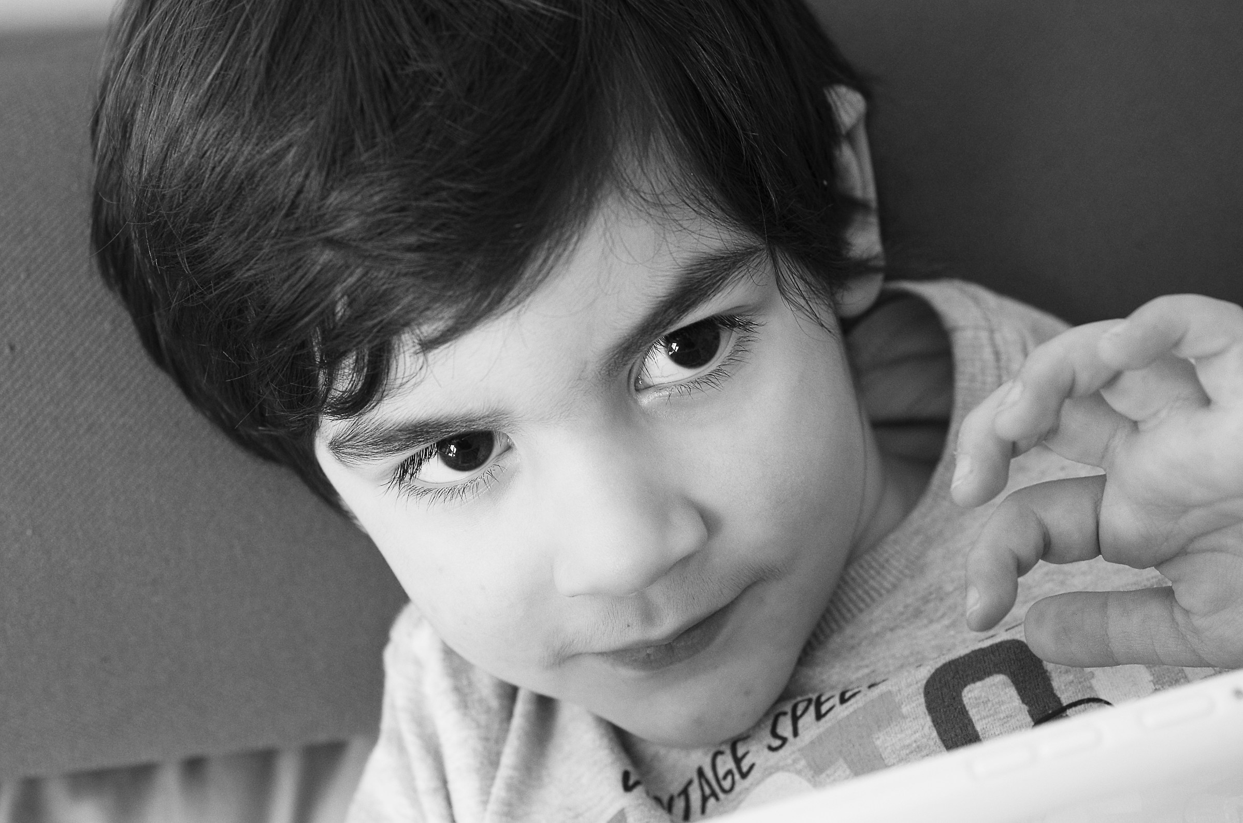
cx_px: 622
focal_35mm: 75
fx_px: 2584
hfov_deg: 27.0
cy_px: 412
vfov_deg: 18.1
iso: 1250
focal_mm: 50
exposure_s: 1/100
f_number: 4
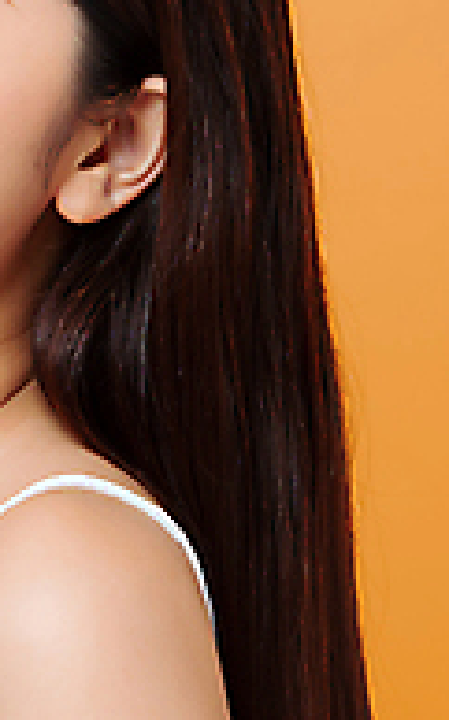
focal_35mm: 489
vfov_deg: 4.3
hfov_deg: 2.7
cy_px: 226
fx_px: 9588
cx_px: -126
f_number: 5.6
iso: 200
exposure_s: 1/160
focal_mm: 155
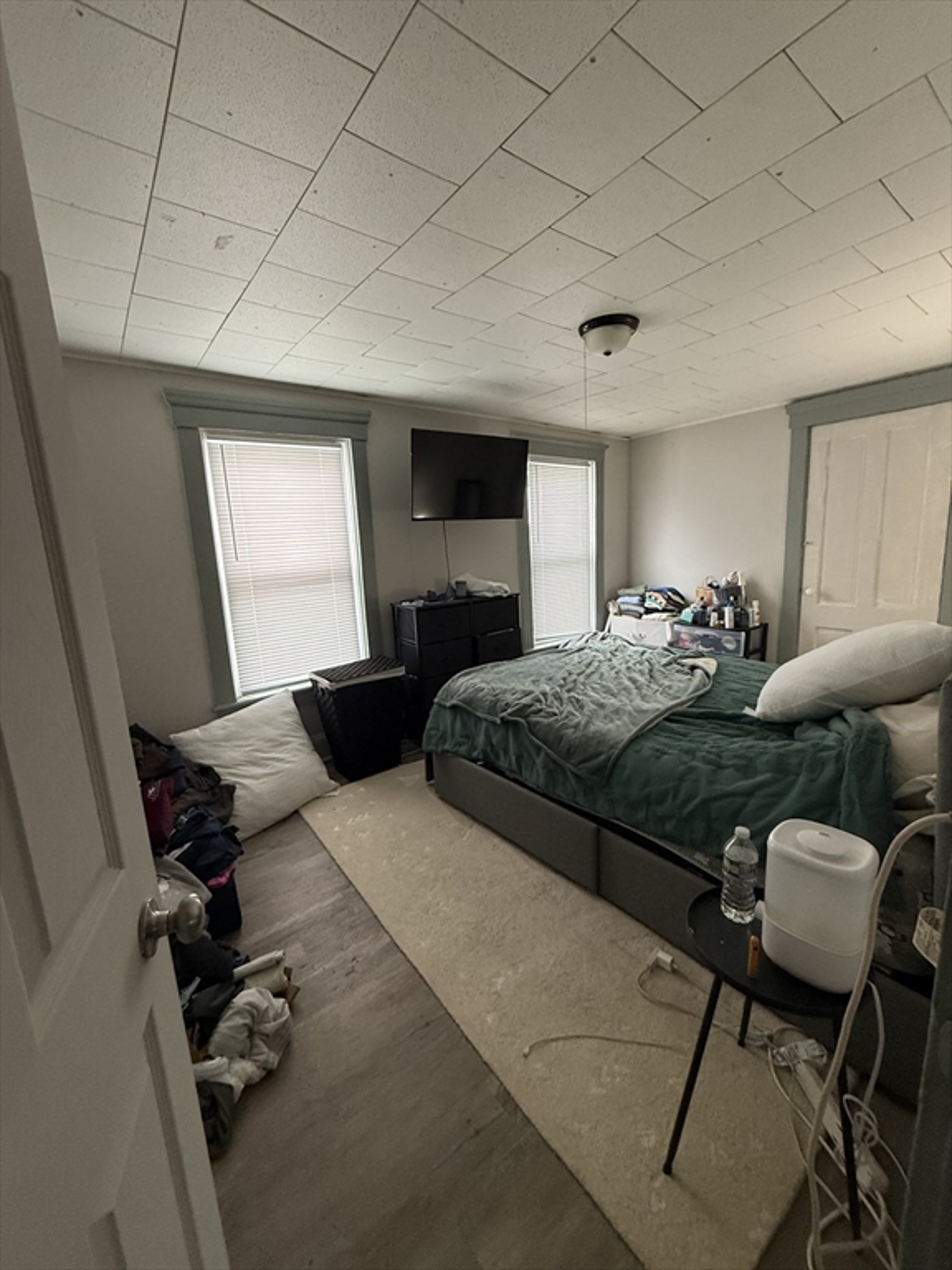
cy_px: 635
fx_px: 513
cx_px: 476
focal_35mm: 14
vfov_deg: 102.1
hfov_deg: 85.7
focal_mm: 2.22
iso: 320
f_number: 2.2
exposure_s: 1/60
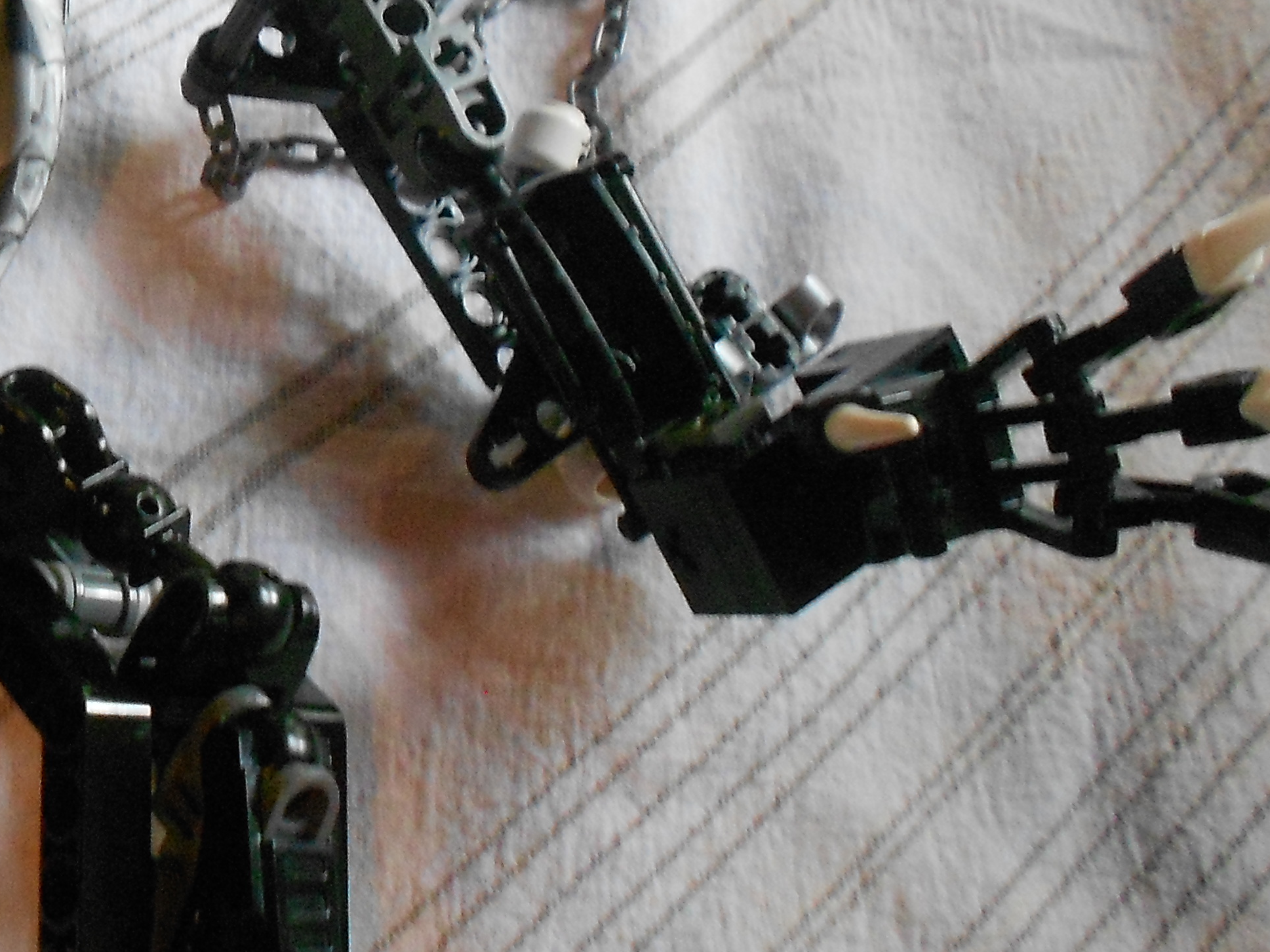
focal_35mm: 58
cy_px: 417
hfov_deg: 30.9
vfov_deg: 25.2
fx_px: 2128
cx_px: 12
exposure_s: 1/30
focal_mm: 4.6
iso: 400
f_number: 3.2
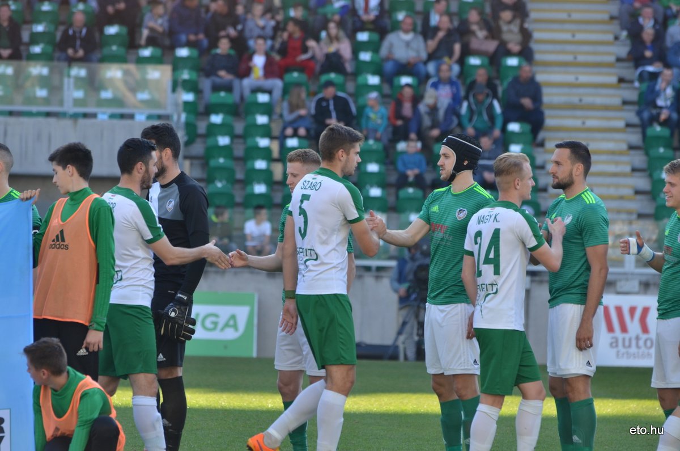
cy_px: 226
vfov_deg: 4.3
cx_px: 340
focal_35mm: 315
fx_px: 5938
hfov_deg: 6.6
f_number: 5.3
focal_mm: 210
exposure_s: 1/500
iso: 250
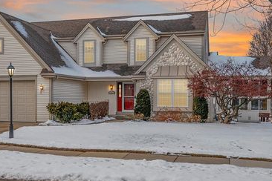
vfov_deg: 32.4
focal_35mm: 41
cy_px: 66
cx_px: 104
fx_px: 310
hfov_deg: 47.0
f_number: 8
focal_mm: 30
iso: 100
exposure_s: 1/250
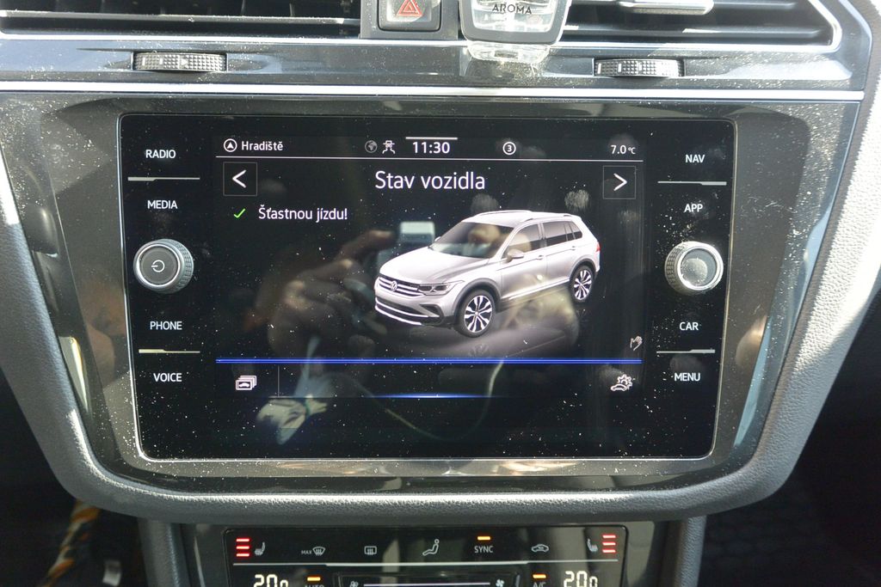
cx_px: 440
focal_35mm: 27
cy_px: 294
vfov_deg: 47.9
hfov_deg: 67.4
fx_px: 661
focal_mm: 10
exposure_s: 1/125
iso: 360
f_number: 3.5
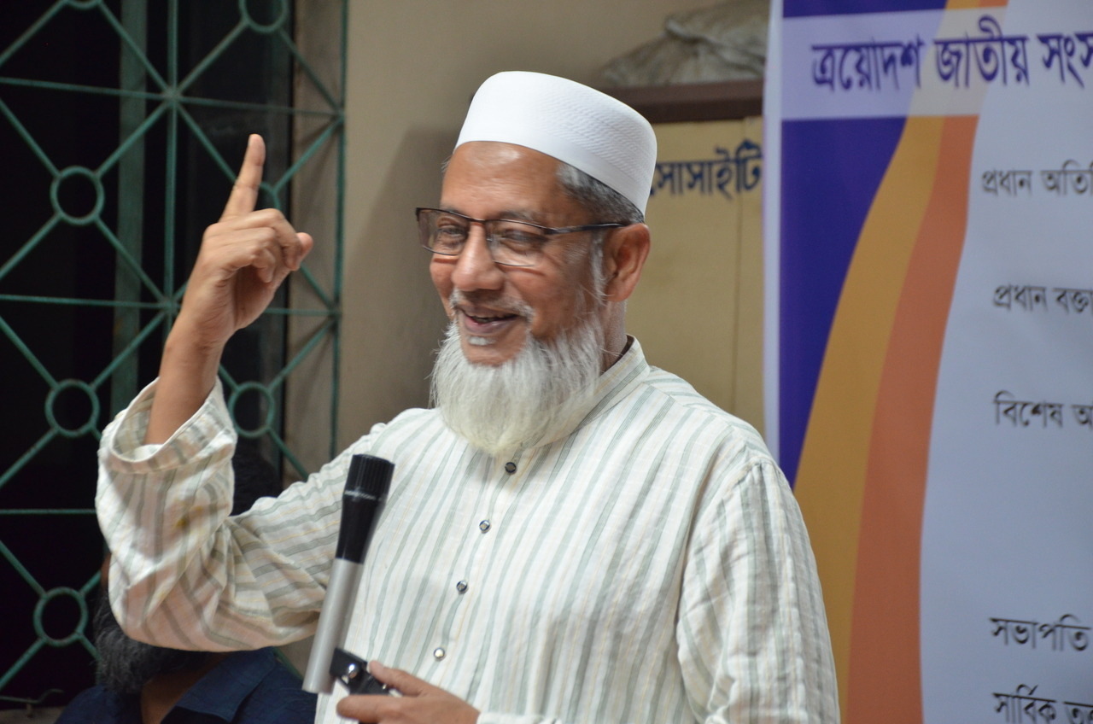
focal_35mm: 120
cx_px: 546
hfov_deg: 17.1
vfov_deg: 11.4
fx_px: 3636
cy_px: 362
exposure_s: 1/30
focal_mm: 80
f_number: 5.3
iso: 1100
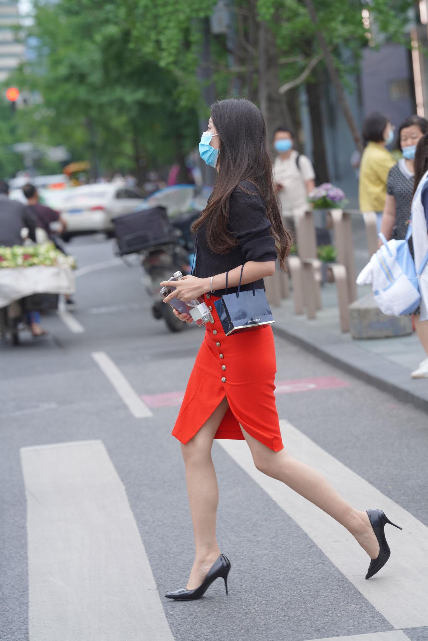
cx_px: 214
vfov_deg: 15.2
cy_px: 320
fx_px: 2407
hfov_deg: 10.2
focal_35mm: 135
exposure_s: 1/500
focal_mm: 135
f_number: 4.5
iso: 500
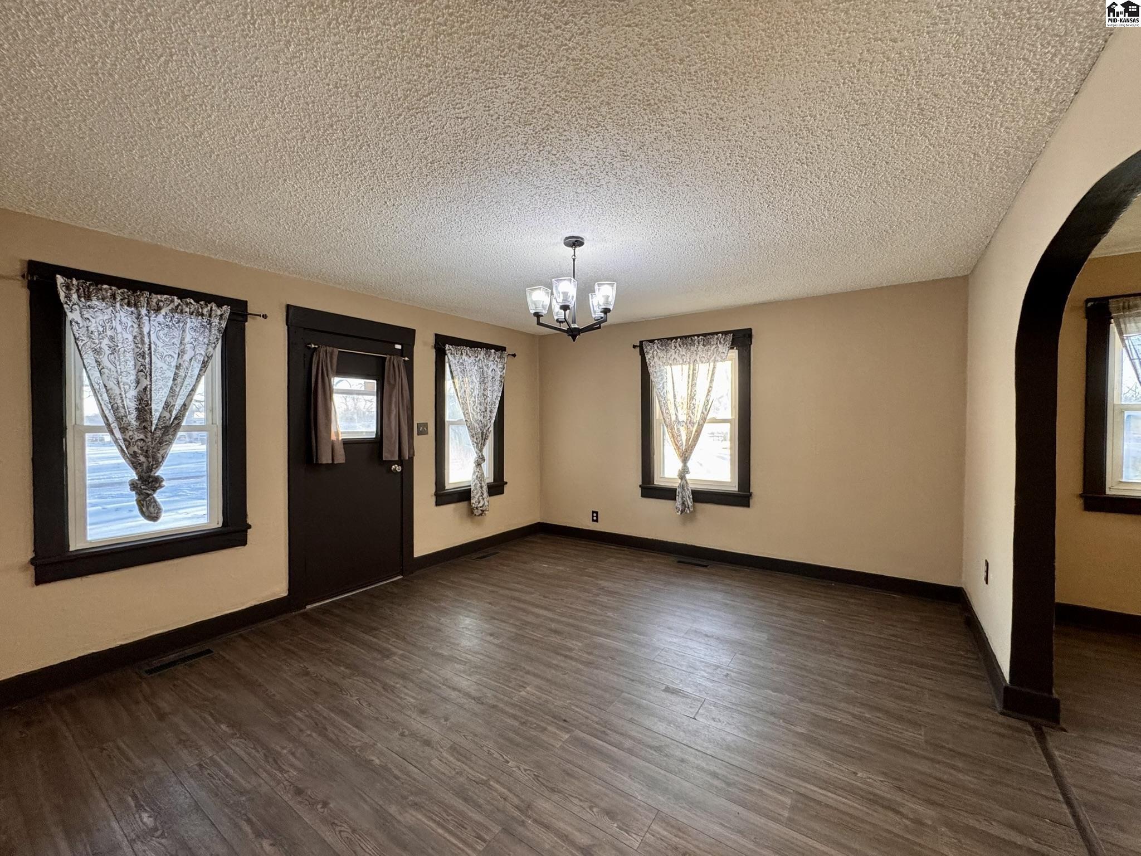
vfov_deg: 85.7
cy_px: 428
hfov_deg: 102.1
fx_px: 461
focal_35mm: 14
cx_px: 570
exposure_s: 1/120
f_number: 2.2
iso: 250
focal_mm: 2.22
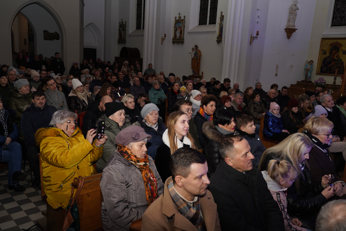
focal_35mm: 29
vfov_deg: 45.0
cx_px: 173
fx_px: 279
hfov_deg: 63.7
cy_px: 116
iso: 1000
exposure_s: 1/100
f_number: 5
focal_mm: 29
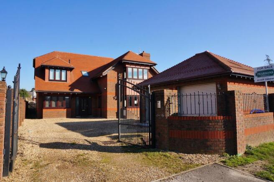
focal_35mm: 24
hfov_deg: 73.8
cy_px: 91
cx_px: 137
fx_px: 182
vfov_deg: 53.0
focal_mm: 16
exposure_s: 1/160
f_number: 13
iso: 160
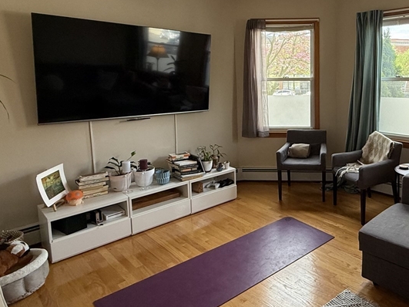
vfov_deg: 50.7
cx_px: 317
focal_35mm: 27
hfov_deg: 60.9
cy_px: 113
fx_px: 319
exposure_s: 1/99
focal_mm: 2.22
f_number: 2.2
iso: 160
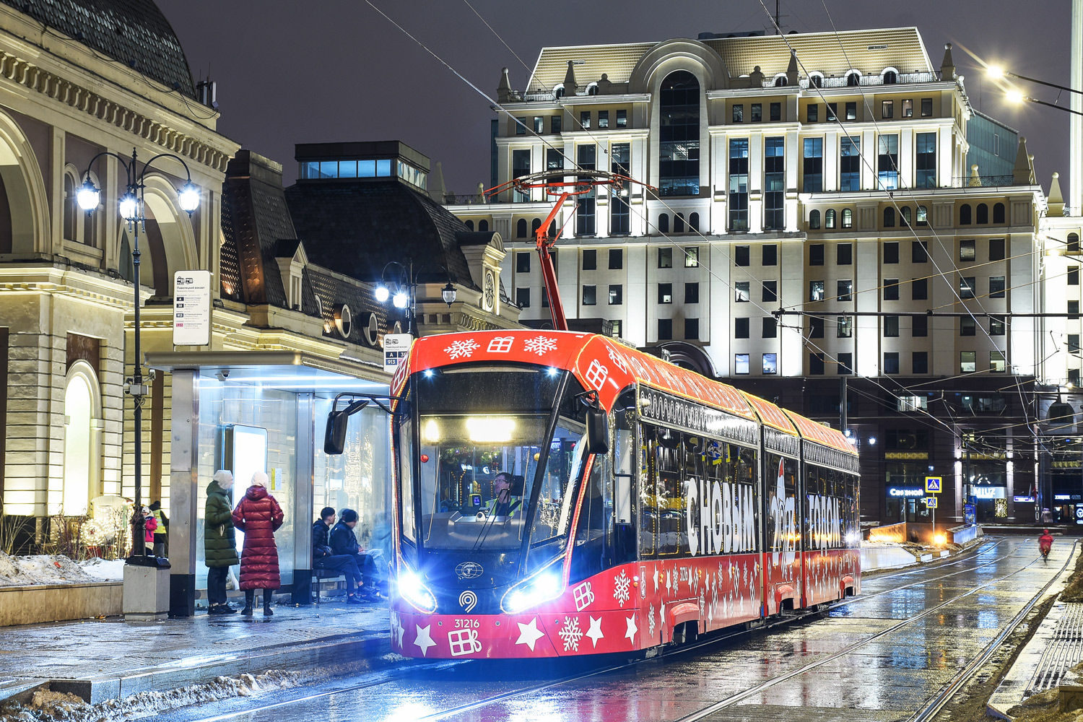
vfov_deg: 20.2
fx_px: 2030
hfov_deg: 29.9
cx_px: 542
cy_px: 361
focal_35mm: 68
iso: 100
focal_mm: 45
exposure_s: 2.5
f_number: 7.1
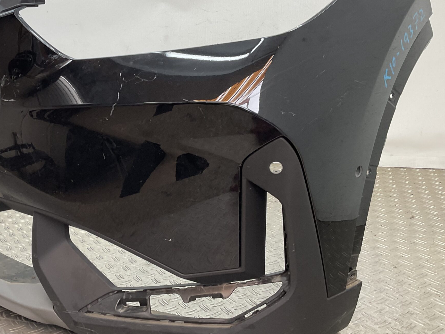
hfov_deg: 43.1
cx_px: 139
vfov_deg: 33.6
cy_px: 168
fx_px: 553
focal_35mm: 43
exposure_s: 1/100
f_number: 1.8
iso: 32
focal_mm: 3
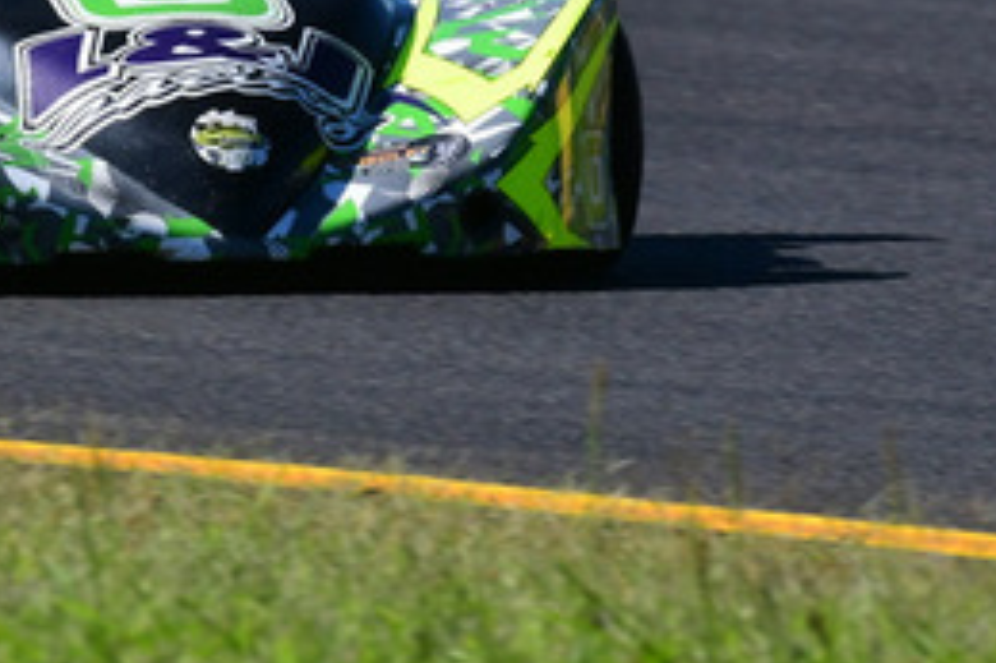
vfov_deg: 0.6
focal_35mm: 2310
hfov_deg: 0.9
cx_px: 8
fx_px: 63867
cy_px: -253
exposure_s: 1/640
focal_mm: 500
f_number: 13
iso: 500
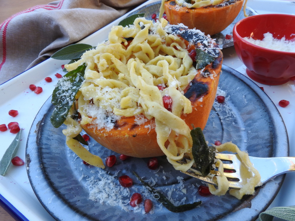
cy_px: 110
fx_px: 205
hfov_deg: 71.6
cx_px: 148
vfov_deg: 56.8
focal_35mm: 24
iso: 140
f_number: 6
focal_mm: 4.3
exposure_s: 1/30
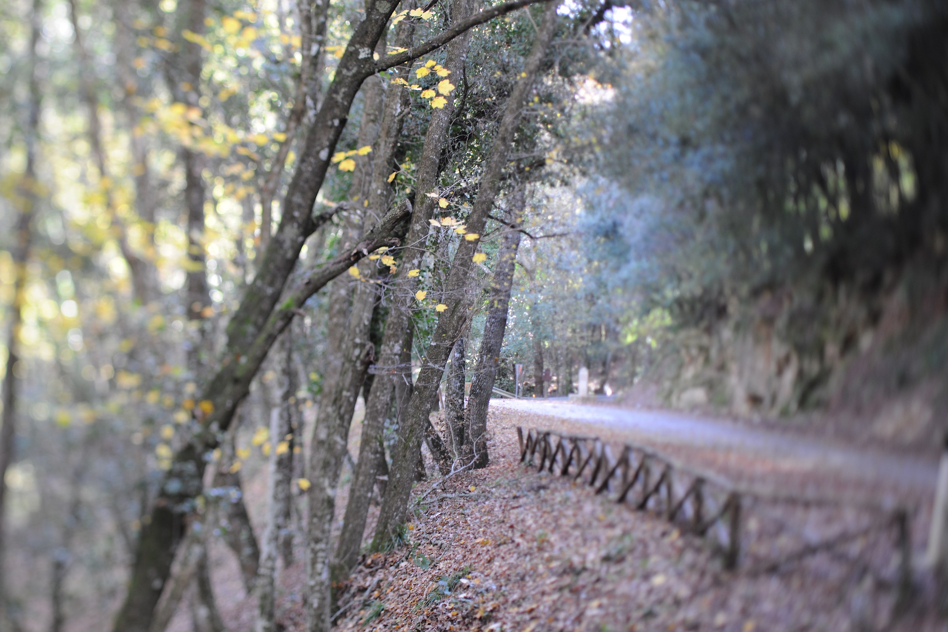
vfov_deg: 16.1
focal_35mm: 85
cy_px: 316
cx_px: 474
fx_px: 2238
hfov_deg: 23.9
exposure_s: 1/80
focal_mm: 85
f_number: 2.8
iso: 400
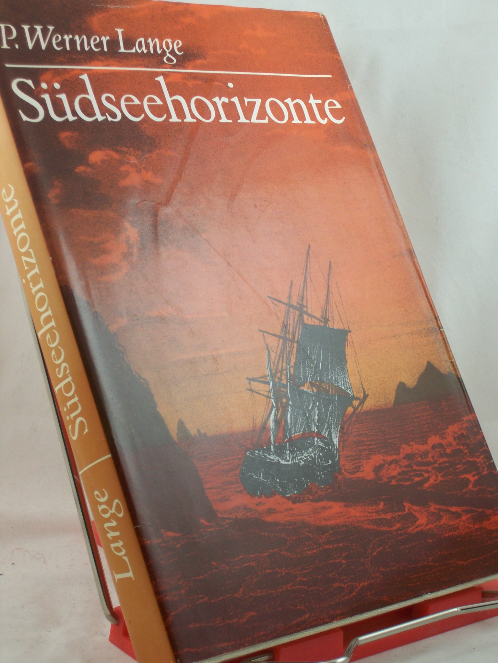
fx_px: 1573
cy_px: 332
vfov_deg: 23.8
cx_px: 249
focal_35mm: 82
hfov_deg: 18.0
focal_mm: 13.6
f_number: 4
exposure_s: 1/80
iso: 100
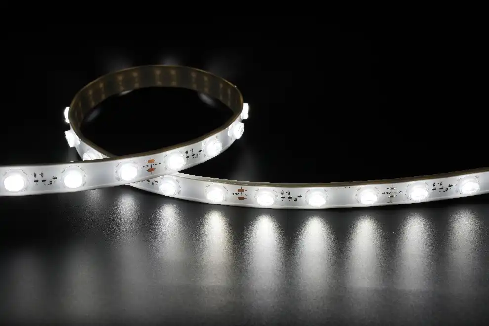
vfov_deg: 25.5
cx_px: 244
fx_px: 720
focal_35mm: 53
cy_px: 163
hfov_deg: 37.5
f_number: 10
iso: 100
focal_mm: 53
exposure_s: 1/100
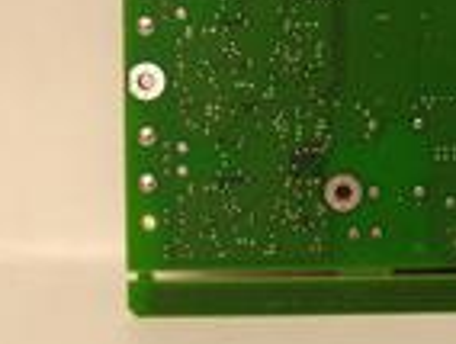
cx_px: 633
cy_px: -137
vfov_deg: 14.7
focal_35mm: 95
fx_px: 1254
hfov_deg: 18.8
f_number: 2
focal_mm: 3.79
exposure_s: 1/33
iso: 177
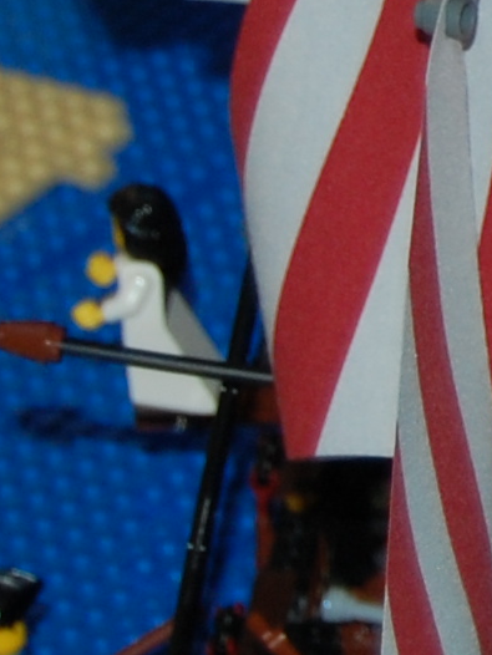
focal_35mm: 371
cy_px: -274
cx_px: 1557
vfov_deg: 5.3
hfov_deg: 3.9
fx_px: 7020
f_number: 5.3
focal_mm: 45
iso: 400
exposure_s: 1/60
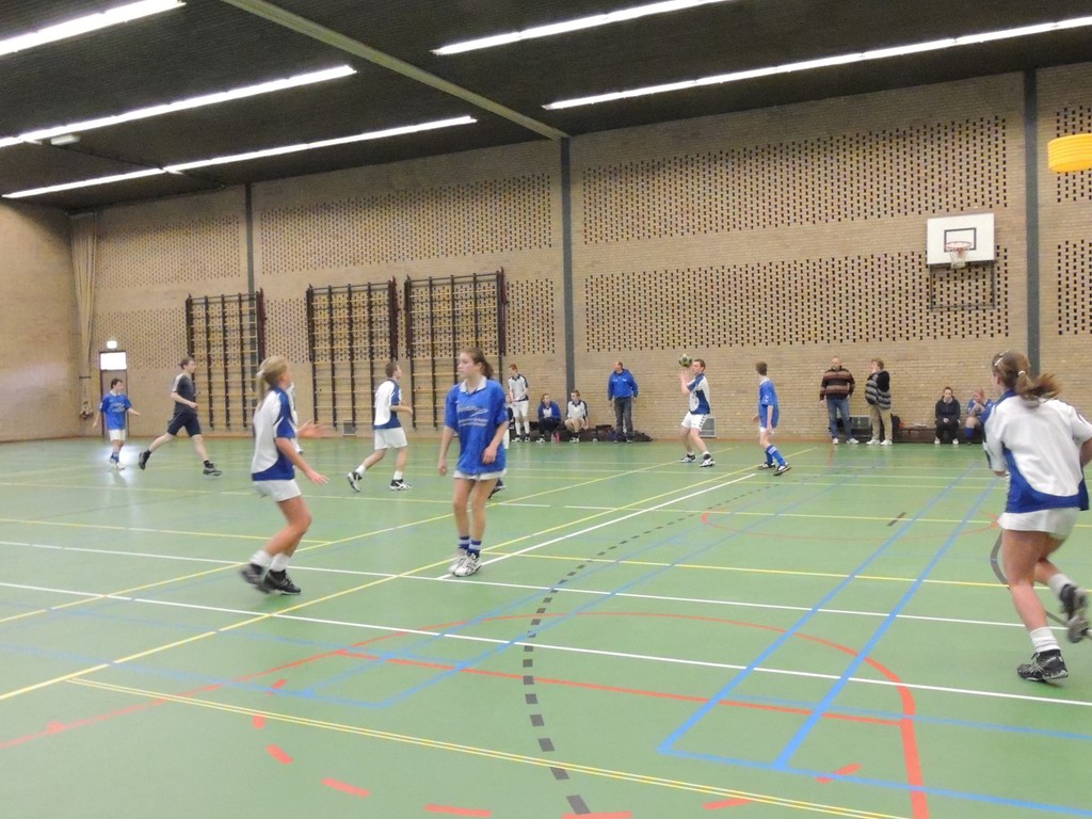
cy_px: 410
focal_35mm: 33
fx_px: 1041
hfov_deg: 55.4
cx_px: 546
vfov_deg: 42.9
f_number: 4.5
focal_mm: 5.8
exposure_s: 1/100
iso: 3200
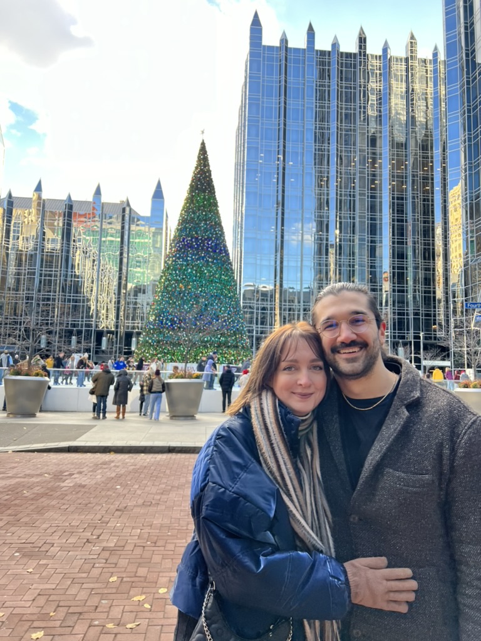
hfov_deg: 53.1
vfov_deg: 67.3
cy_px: 320
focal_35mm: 26
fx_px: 482
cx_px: 240
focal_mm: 5.7
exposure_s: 1/260
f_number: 1.5
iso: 40
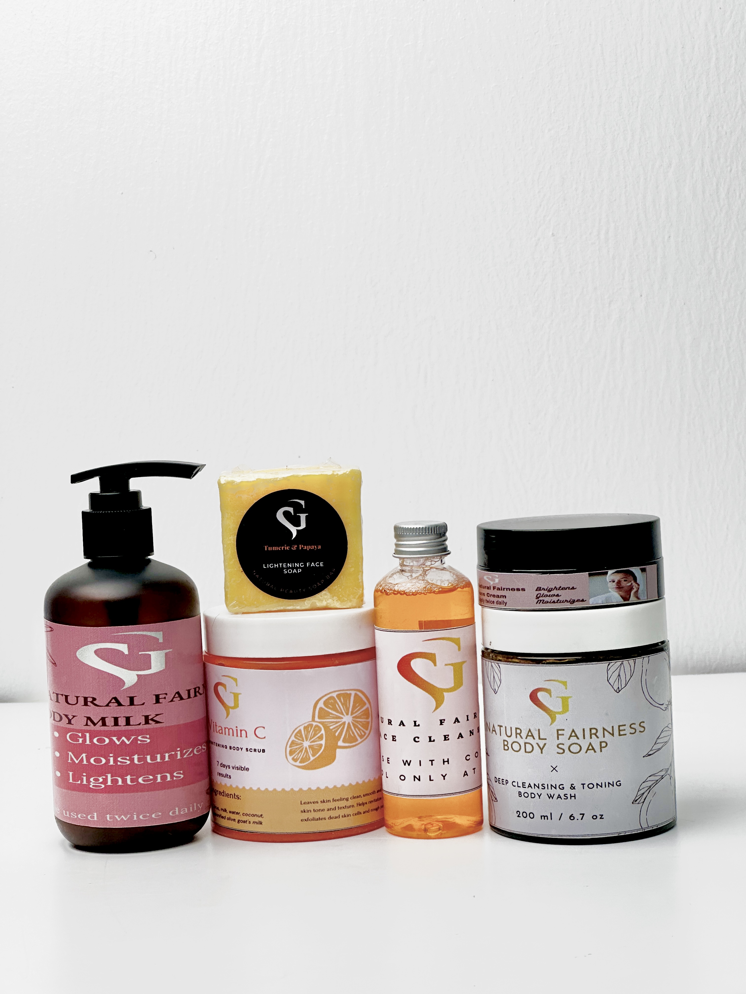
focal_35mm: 77
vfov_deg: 25.3
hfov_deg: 19.1
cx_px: 373
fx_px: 2213
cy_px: 497
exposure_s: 1/102
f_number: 2.8
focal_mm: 9
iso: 50
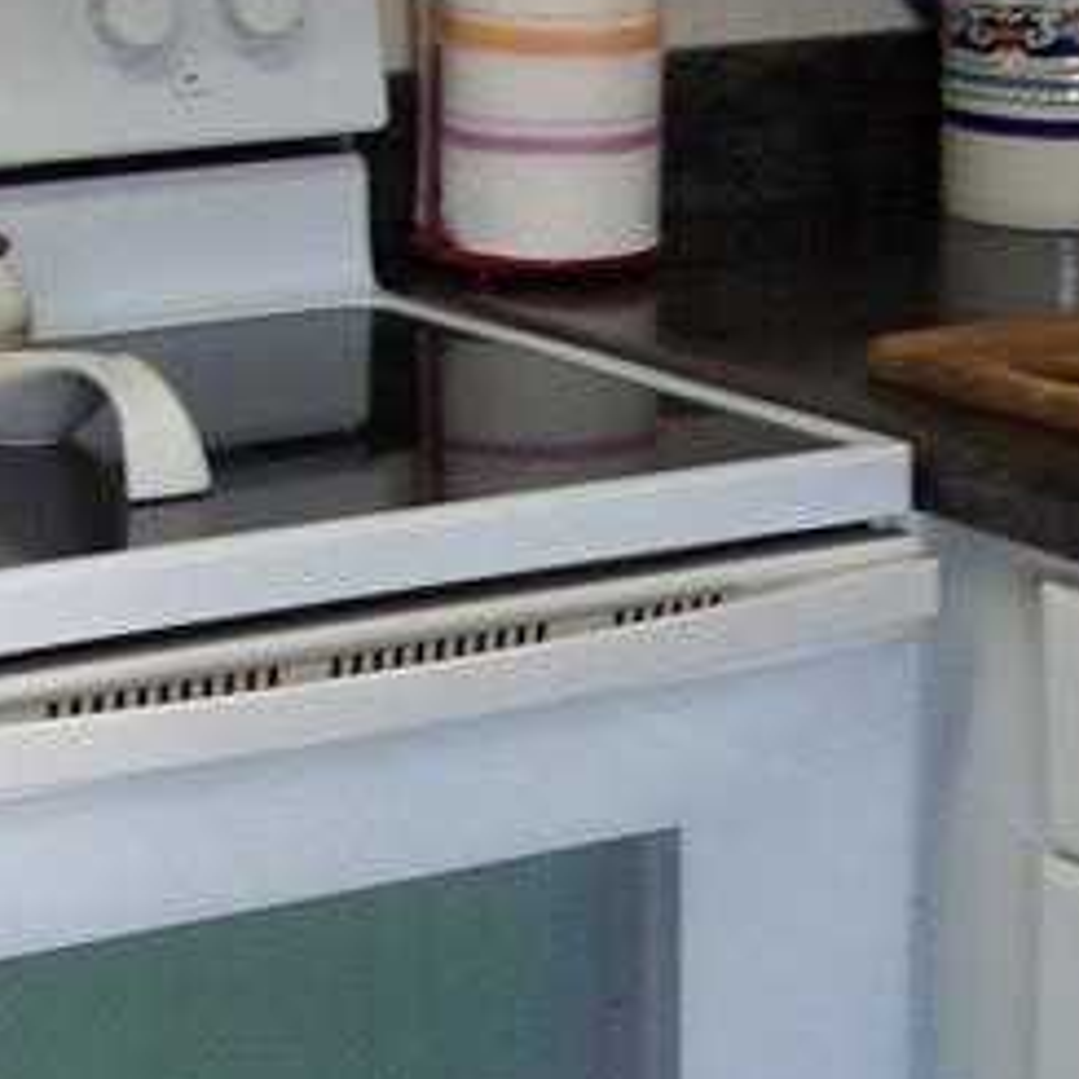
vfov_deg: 13.1
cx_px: 868
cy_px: 643
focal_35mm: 133
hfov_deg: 13.1
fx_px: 4690
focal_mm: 5.85
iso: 100
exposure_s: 1/30
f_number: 2.8
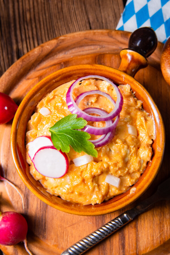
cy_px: 128
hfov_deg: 26.0
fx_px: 368
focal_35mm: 52
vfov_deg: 38.2
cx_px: 85
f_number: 14
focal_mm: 52
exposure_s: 1/160
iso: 64
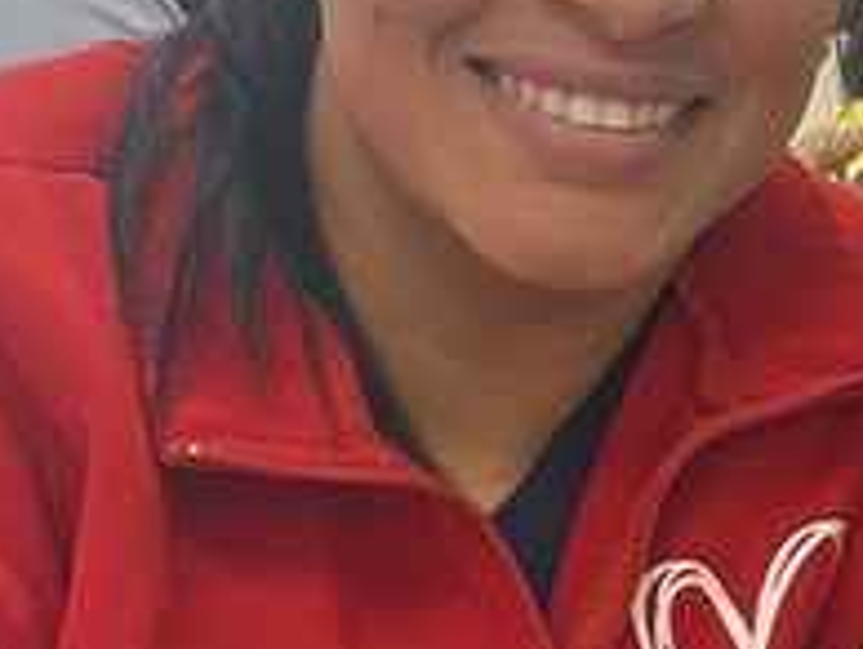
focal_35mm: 137
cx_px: 1406
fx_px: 3420
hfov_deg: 13.3
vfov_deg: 10.8
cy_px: 396
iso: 100
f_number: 1.6
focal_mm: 4.2
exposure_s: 1/60
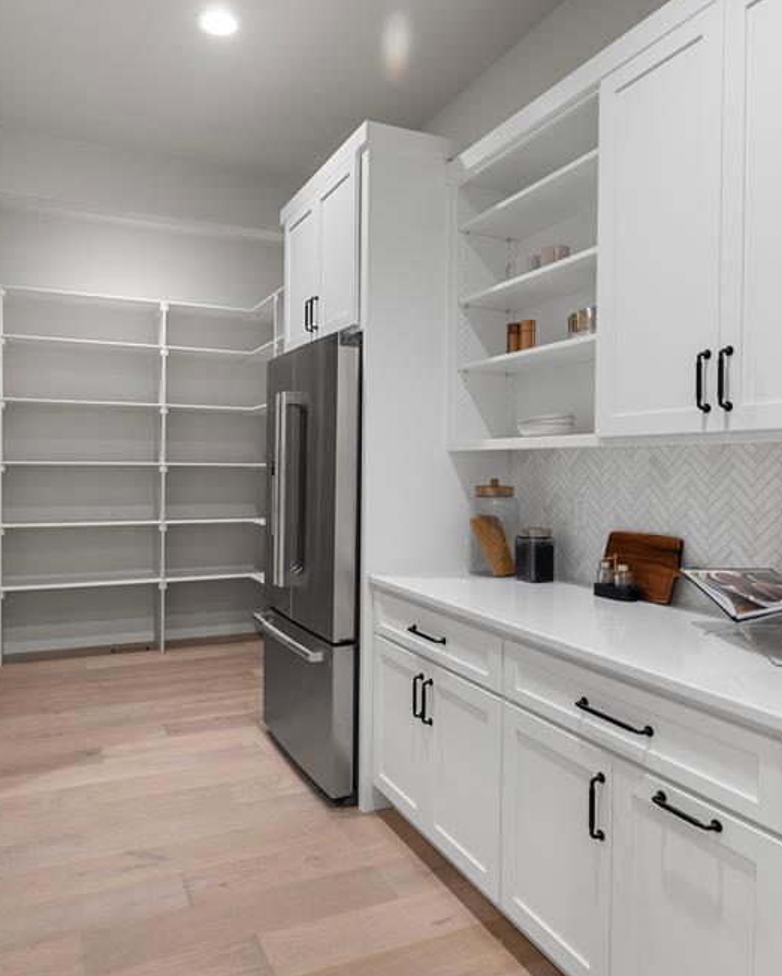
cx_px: 362
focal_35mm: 25
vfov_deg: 68.1
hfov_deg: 56.8
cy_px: 471
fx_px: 723
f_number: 8
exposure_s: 3.2
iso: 500
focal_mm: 17
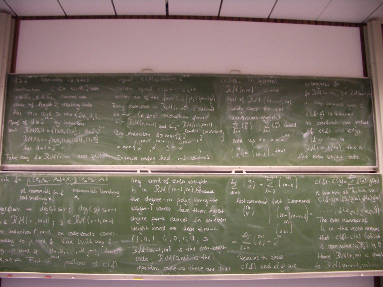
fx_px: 387
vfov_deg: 40.7
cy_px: 144
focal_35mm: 35
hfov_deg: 52.6
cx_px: 192
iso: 200
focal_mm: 5.8
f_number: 2.6
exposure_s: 1/13
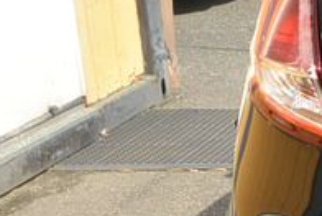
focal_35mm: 141
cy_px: 235
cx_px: 752
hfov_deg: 12.0
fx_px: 1262
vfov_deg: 9.7
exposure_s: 1/250
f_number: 8
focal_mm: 10
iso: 160
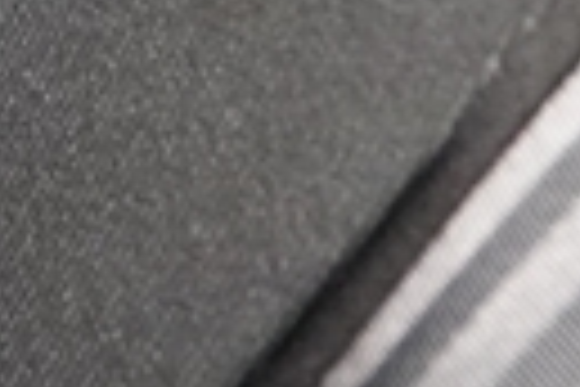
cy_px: -938
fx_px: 3834
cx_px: -778
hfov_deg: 8.0
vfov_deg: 5.3
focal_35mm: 238
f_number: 2.8
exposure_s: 1/160
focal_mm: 20
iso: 6400
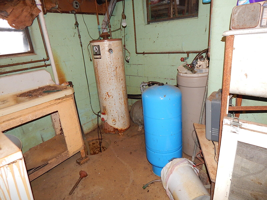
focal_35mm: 22
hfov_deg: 76.4
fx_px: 170
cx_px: 134
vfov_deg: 61.1
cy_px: 100
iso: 200
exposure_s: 1/30
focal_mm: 4
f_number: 3
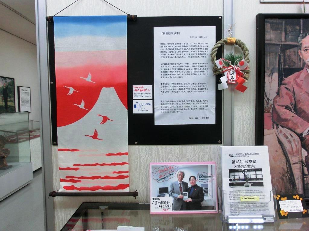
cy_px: 116
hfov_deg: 71.6
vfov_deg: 56.8
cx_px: 154
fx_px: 214
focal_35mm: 24
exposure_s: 1/60
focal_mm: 4.24
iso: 250
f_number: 3
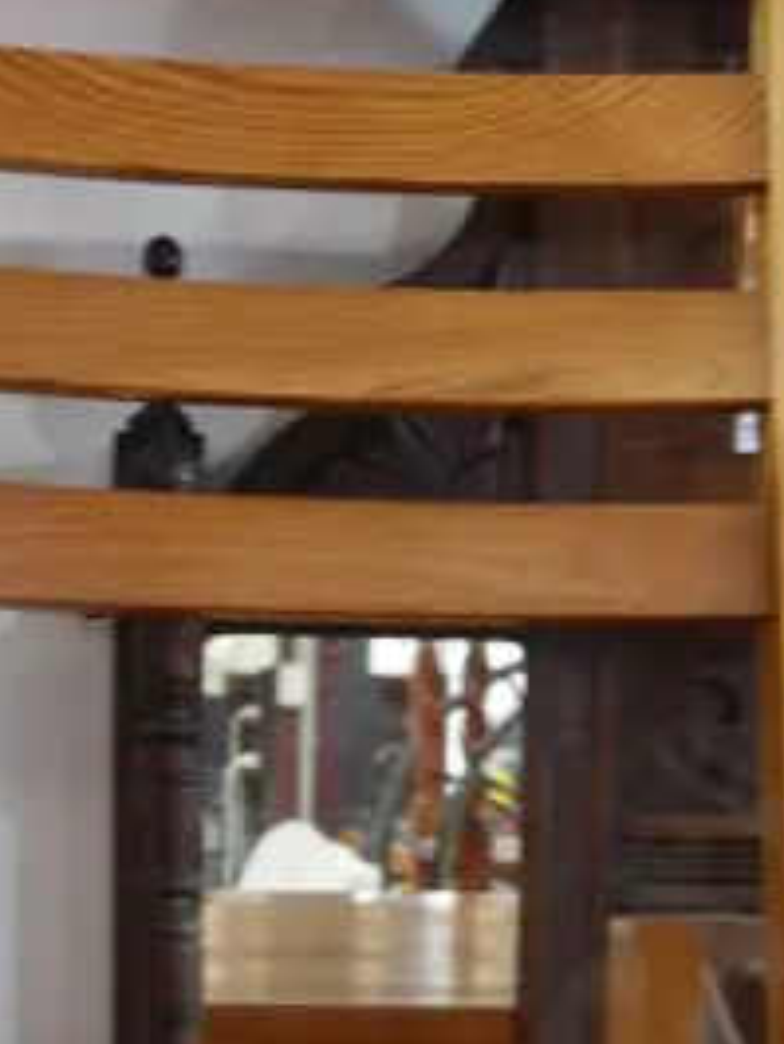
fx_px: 3500
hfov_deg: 12.8
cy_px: 1178
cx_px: 530
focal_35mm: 116
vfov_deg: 16.4
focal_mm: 15
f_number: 3.6
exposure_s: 1/60
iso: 1600
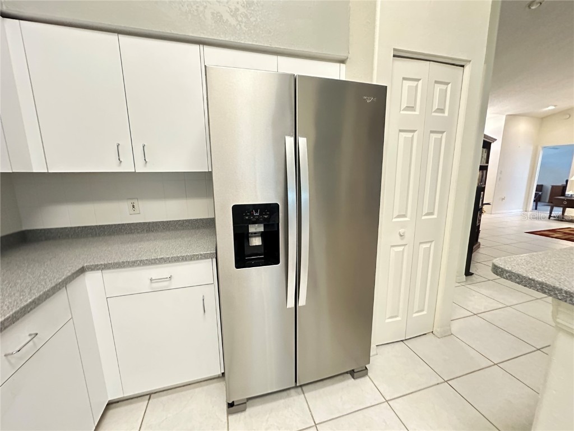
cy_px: 216
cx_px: 287
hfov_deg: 102.1
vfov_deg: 85.7
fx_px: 232
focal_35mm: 14
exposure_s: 1/40
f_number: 2.2
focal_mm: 2.22
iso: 1000
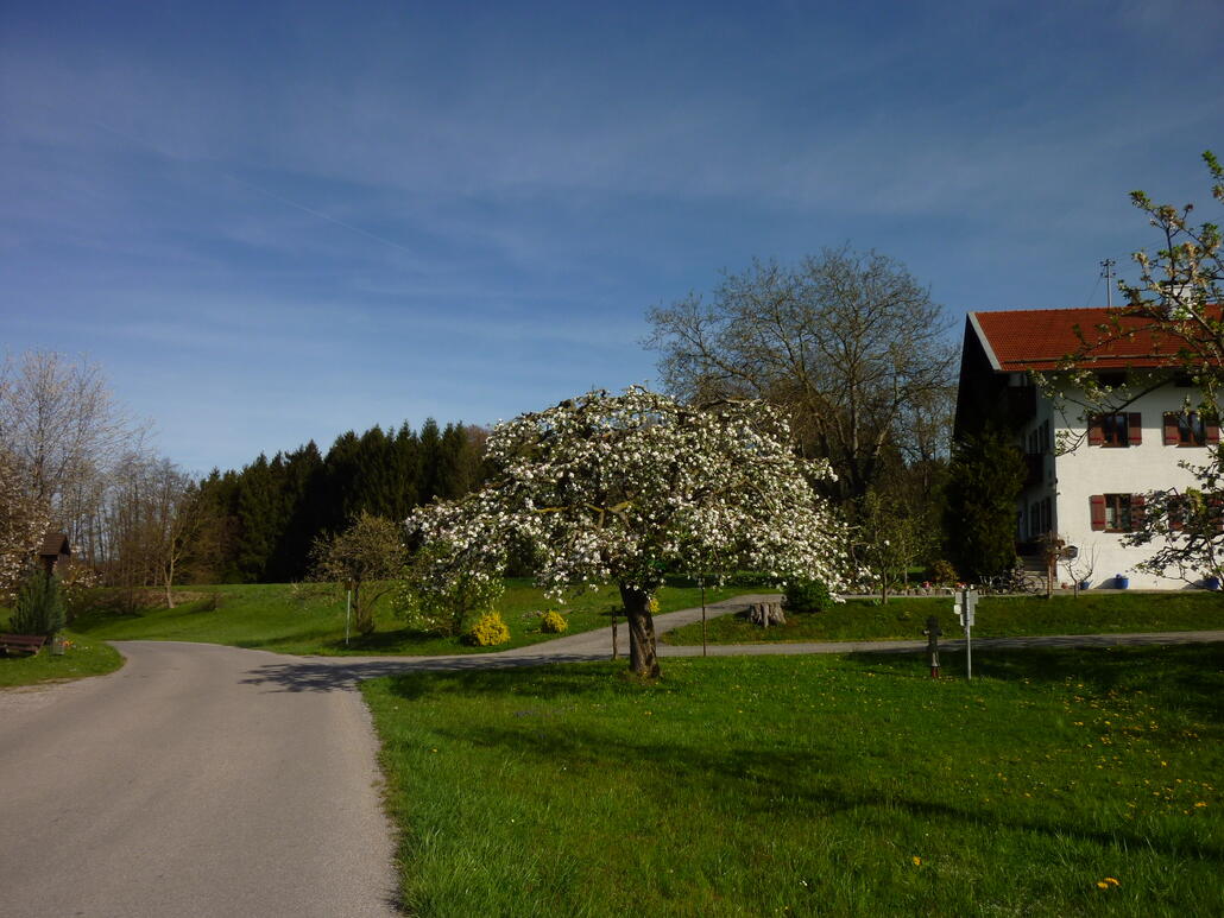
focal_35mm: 25
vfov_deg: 54.9
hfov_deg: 69.4
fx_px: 884
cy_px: 459
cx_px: 612
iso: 80
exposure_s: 1/1300
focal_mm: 4.5
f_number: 3.3
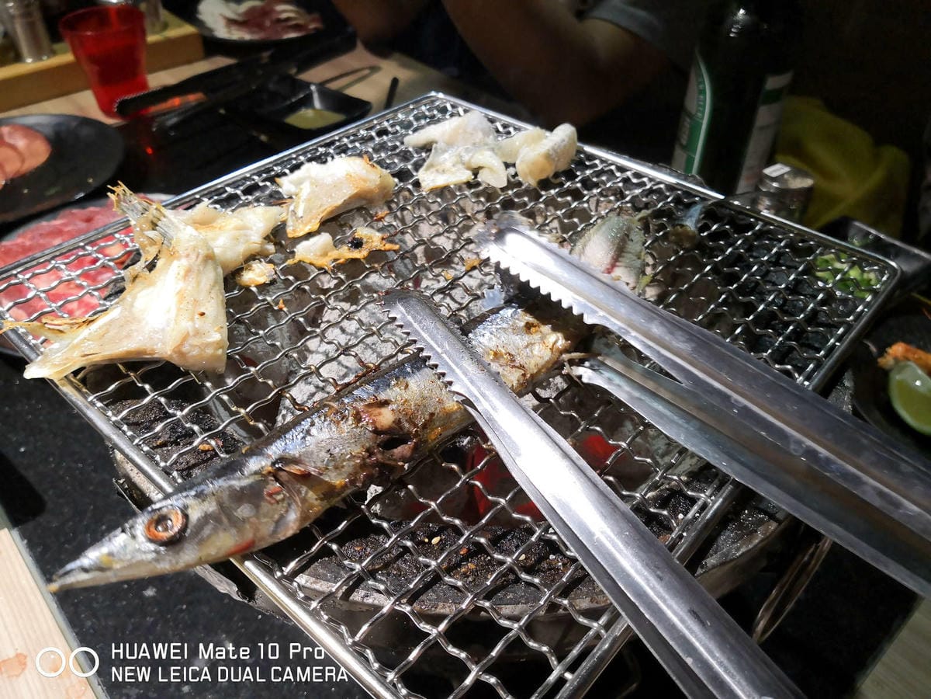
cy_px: 350
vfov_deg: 51.4
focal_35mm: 27
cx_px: 466
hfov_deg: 65.3
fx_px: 726
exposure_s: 1/120
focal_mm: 3.95
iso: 250
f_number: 1.6
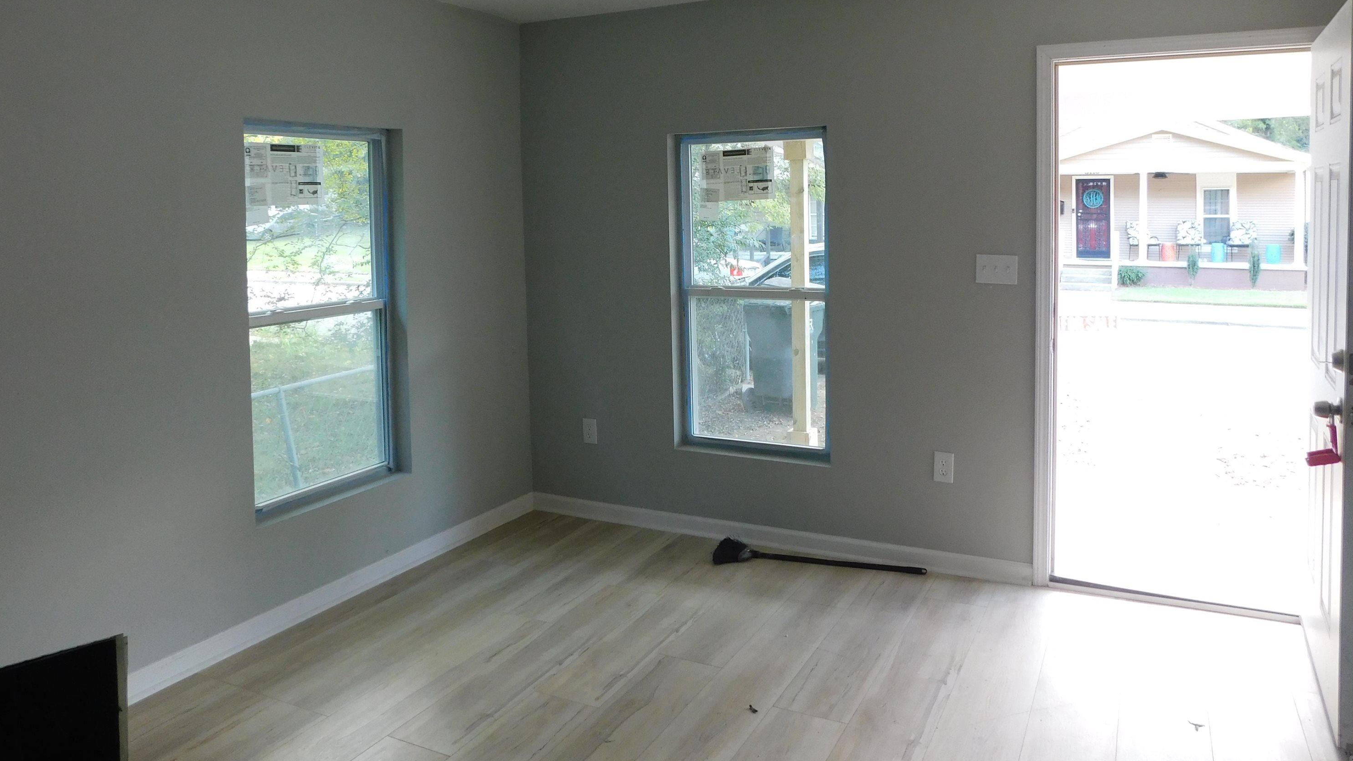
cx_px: 694
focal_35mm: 26
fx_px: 933
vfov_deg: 43.6
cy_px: 238
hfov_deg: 71.9
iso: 160
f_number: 3
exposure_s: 1/30
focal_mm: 4
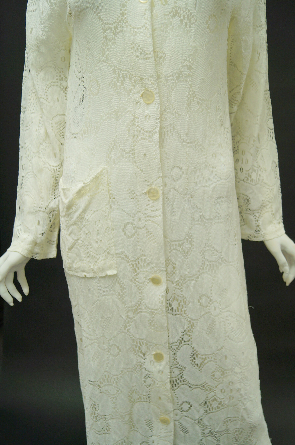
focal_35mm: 36
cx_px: 148
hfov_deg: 36.8
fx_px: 444
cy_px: 222
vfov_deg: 53.2
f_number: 4
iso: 320
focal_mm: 24
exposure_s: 1/60
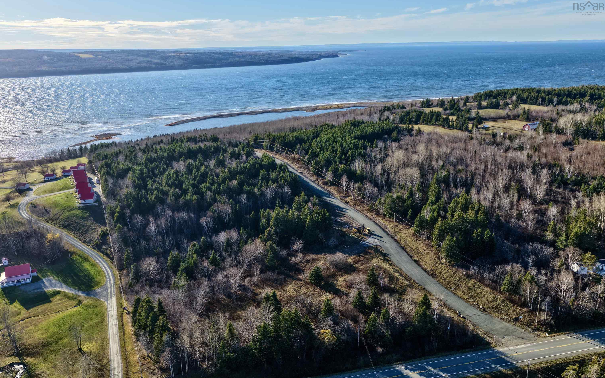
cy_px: 201
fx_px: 478
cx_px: 300
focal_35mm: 29
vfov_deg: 43.1
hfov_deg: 64.6
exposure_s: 1/3200
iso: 400
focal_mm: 14.45
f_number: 2.8
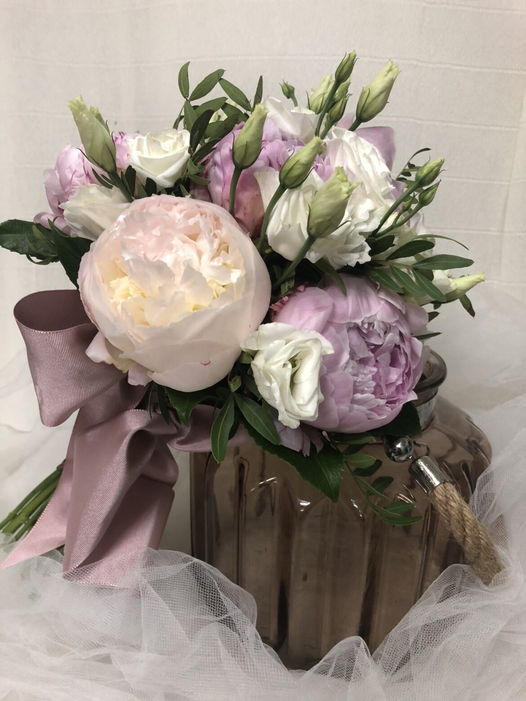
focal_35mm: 28
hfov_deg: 49.7
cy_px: 350
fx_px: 567
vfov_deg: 63.4
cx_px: 263
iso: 64
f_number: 1.8
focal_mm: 4
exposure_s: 1/17
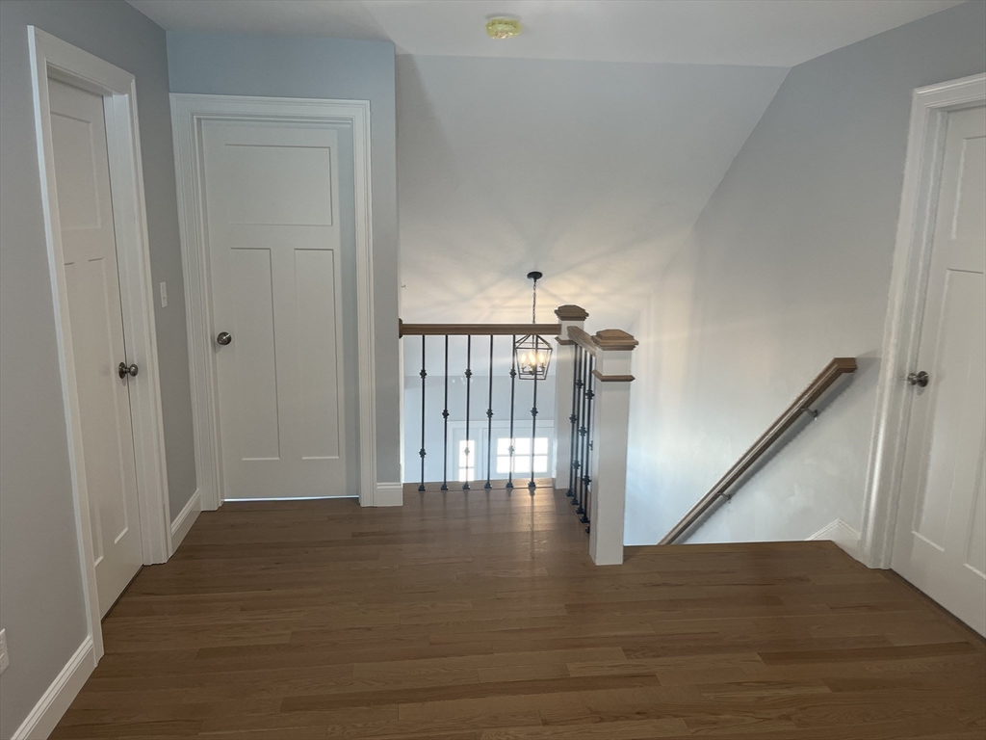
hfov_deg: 67.3
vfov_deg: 53.1
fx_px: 741
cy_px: 370
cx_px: 493
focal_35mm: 26
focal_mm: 5.1
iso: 100
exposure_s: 1/120
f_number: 1.6
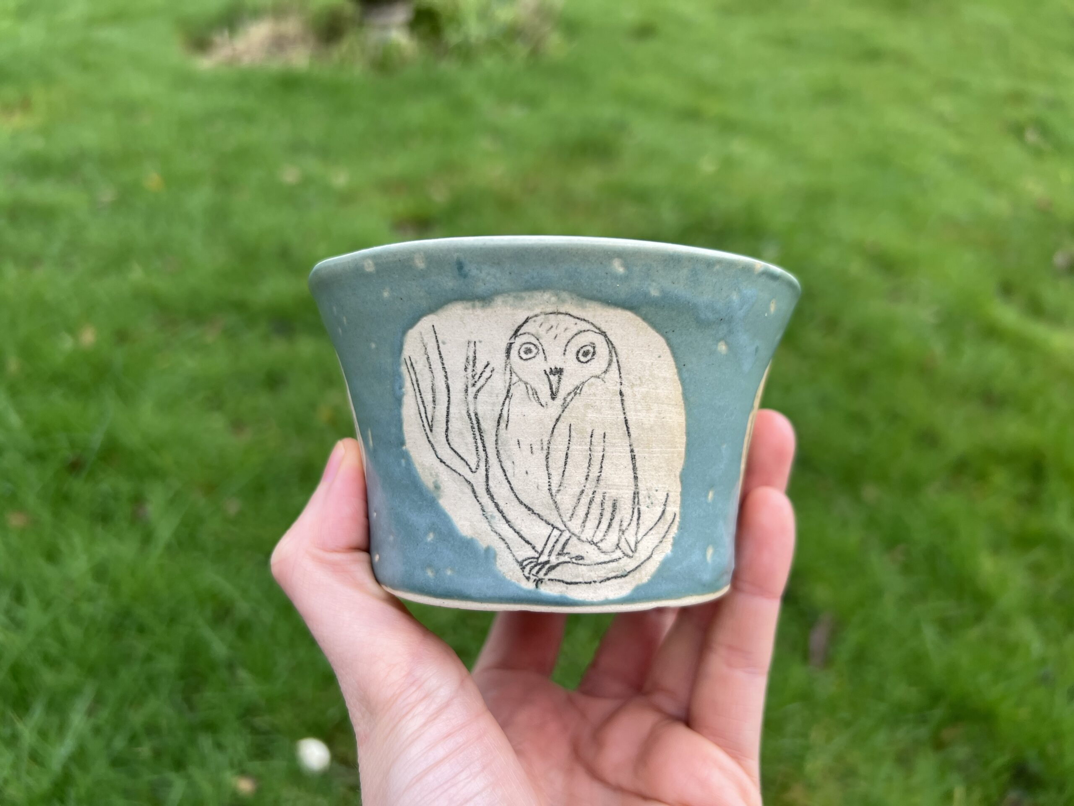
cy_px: 403
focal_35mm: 26
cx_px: 537
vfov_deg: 53.1
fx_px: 807
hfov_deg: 67.3
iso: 50
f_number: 1.5
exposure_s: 1/1000
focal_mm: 5.7
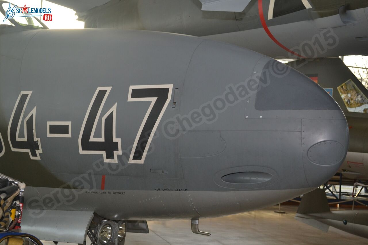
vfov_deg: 23.8
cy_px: 122
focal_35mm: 57
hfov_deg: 35.1
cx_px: 184
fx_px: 583
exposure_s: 1/80
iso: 400
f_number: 5
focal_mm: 38
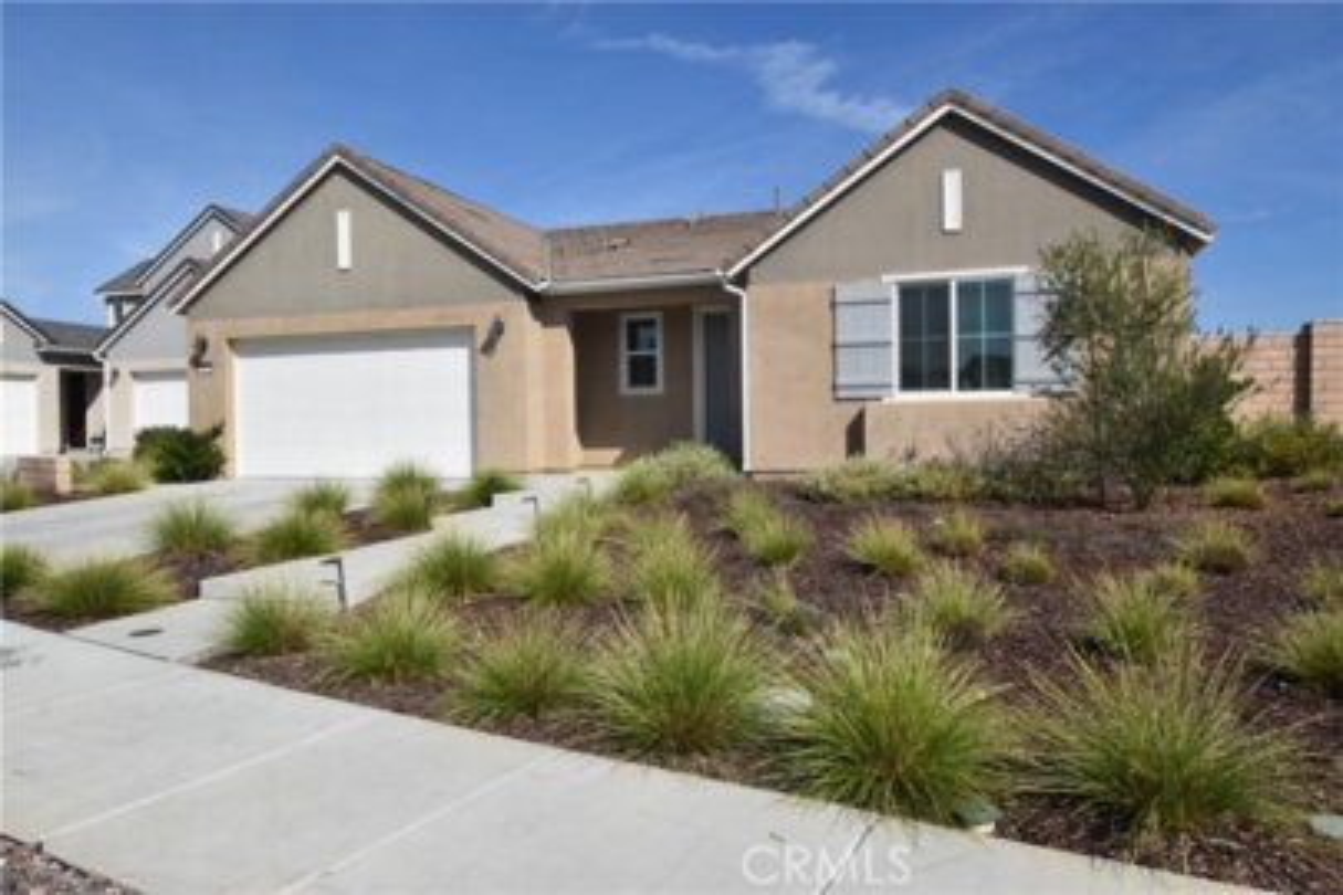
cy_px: 448
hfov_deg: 70.4
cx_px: 672
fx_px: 951
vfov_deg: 50.4
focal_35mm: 26
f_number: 11
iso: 200
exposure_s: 1/500
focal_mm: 17
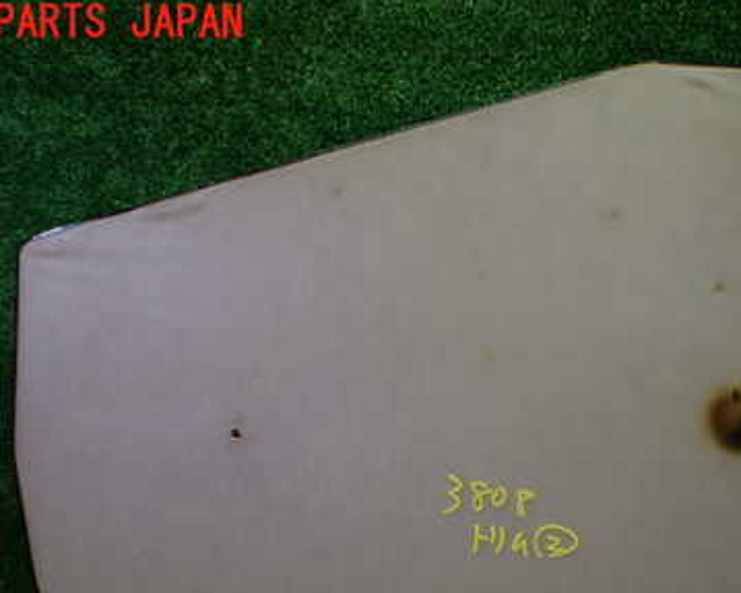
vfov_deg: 30.2
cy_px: 463
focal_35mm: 49
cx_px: 487
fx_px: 1074
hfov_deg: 37.7
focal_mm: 5.4
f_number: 2.3
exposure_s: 1/125
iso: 160
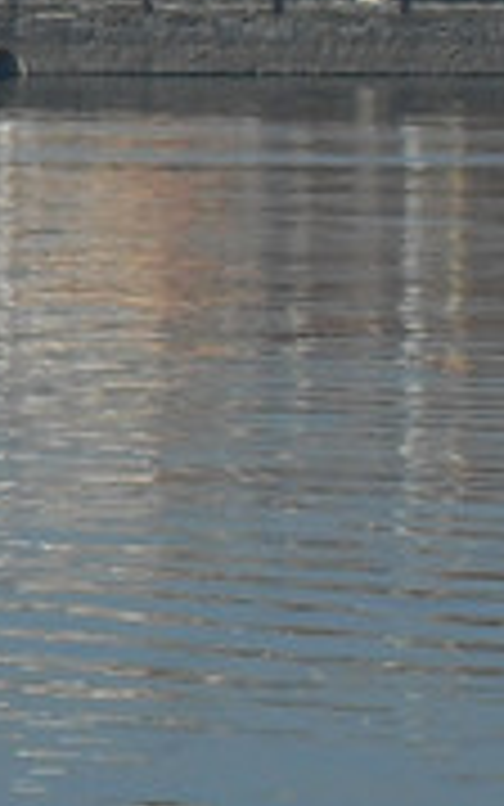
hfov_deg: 2.0
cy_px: -306
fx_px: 14669
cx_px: -866
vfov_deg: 3.1
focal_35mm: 668
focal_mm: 18.1
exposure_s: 1/750
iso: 80
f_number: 5.2
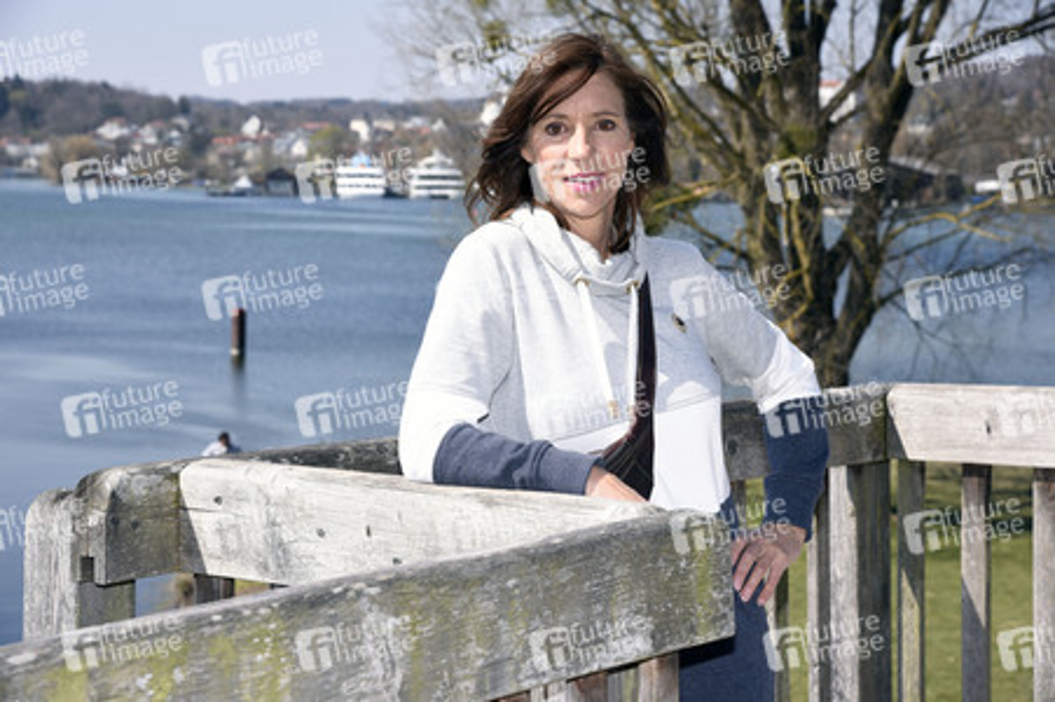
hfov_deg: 23.9
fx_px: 2489
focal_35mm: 85
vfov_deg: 16.0
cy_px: 351
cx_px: 528
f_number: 9
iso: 125
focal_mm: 85
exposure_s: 1/160
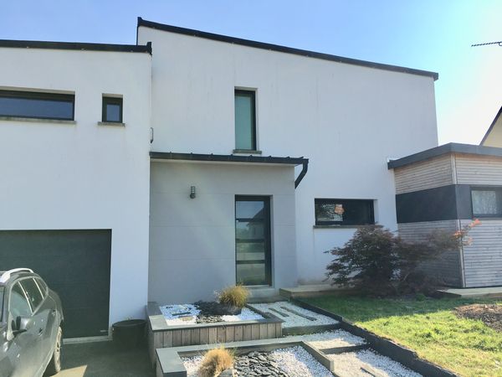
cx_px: 251
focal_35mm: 29
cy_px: 188
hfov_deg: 61.7
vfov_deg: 48.2
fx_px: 421
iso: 25
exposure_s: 1/1326
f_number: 2.2
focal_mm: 4.15
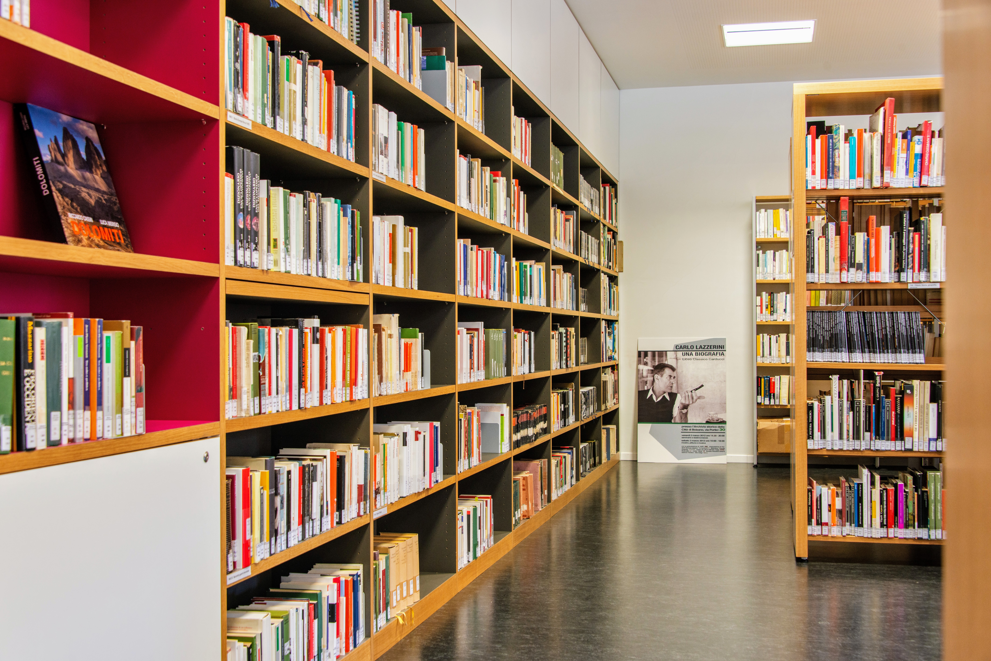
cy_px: 330
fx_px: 1212
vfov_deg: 30.5
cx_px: 496
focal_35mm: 44
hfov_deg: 44.5
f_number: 7.1
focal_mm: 44
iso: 250
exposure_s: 1/10
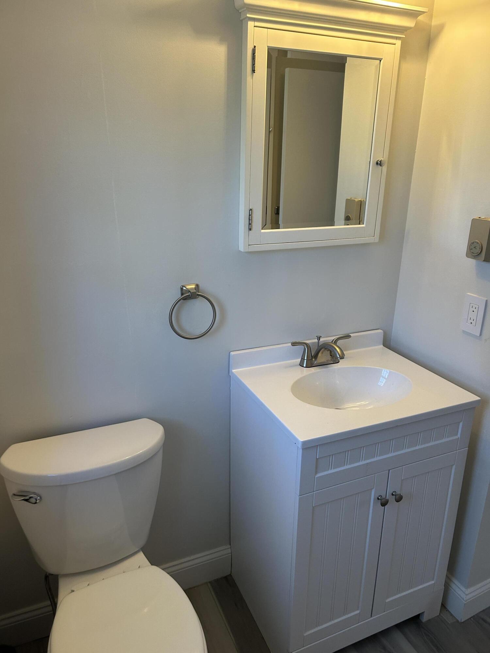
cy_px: 326
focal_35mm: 26
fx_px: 491
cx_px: 245
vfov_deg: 67.3
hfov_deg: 53.1
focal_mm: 5.7
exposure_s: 1/120
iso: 100
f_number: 1.5
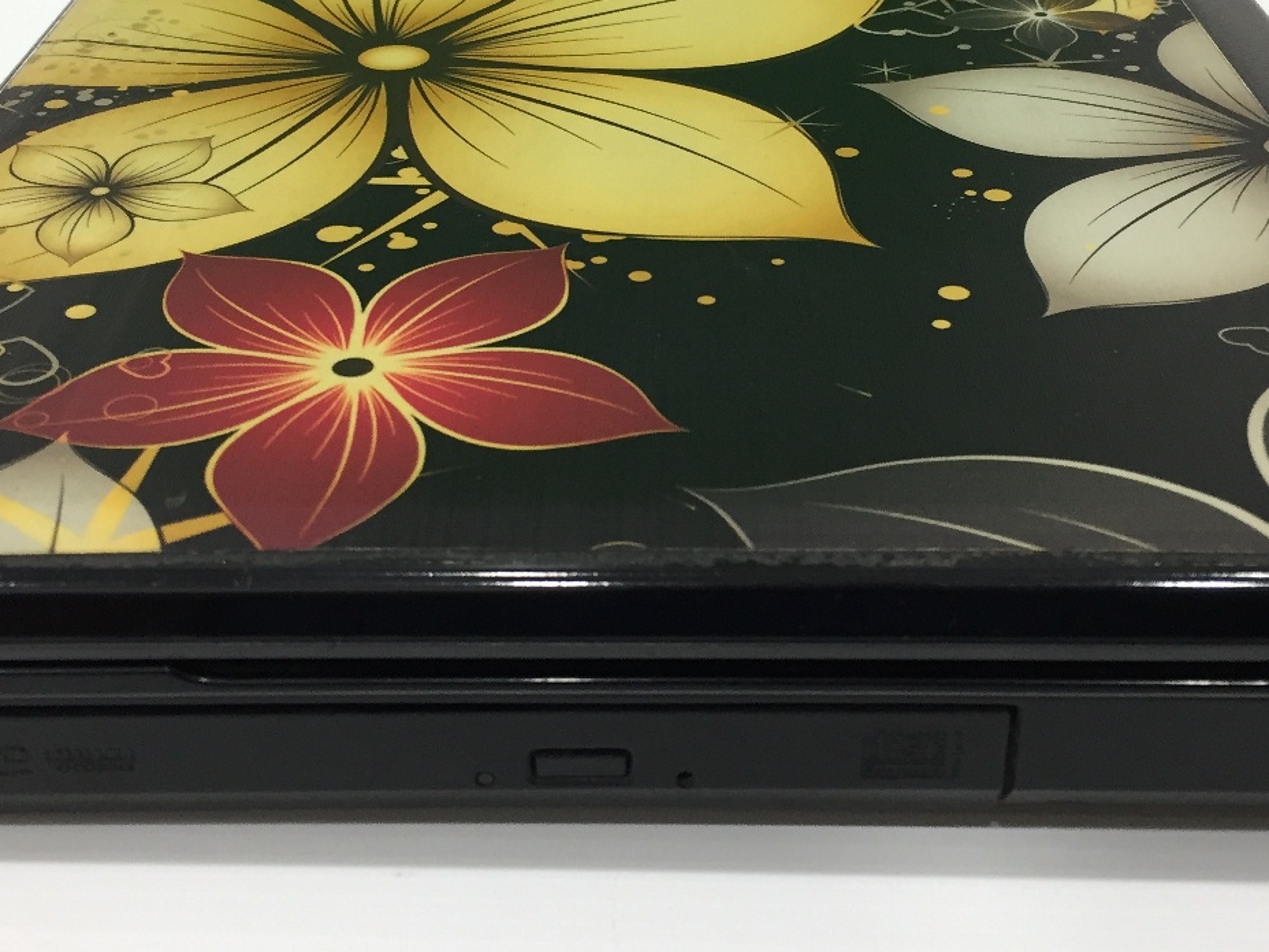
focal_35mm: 51
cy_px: 269
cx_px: 640
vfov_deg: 28.2
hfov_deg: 37.5
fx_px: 1870
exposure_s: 1/33
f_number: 2.2
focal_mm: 4.15
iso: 100
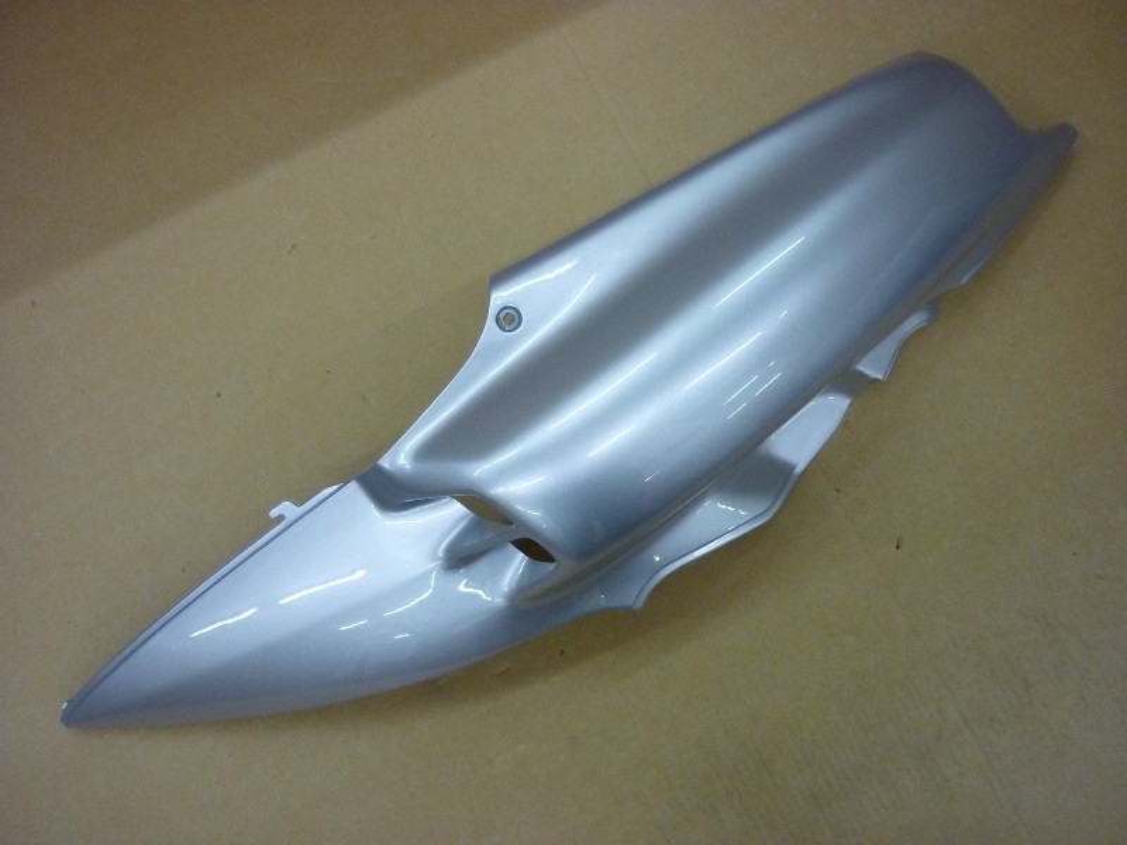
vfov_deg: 42.9
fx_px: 1074
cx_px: 564
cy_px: 422
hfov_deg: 55.4
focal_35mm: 33
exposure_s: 1/30
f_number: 2.8
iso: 250
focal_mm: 5.5
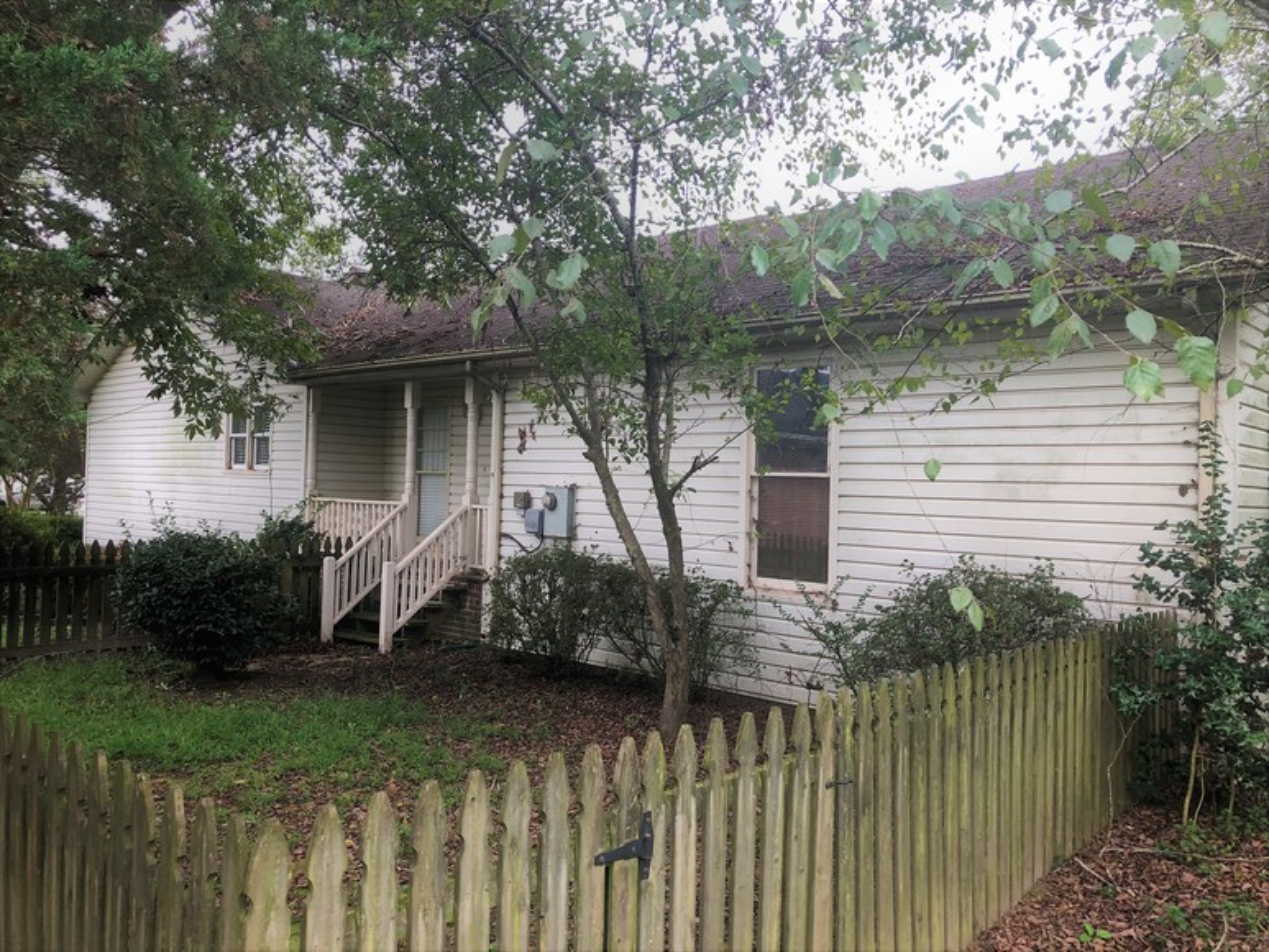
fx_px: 1027
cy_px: 476
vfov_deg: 49.8
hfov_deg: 63.4
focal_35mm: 28
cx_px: 634
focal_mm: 3.99
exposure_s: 1/40
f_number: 1.8
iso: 25
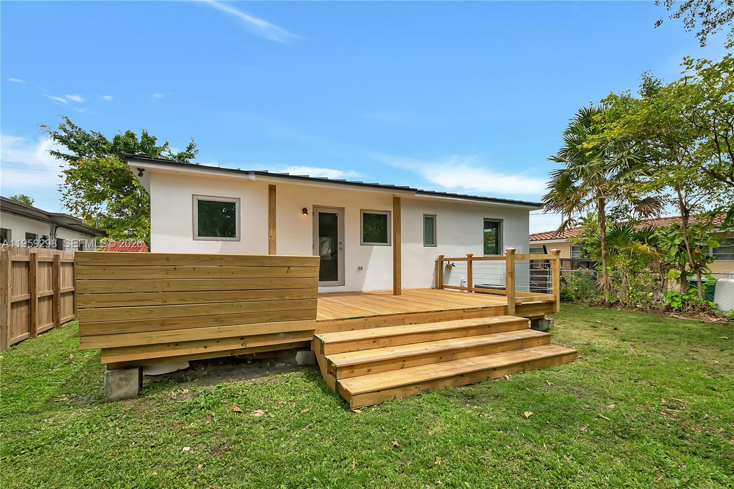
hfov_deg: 100.4
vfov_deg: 77.3
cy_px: 244
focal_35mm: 15
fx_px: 306
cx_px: 367
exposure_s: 1/640
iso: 100
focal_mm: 10
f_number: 8
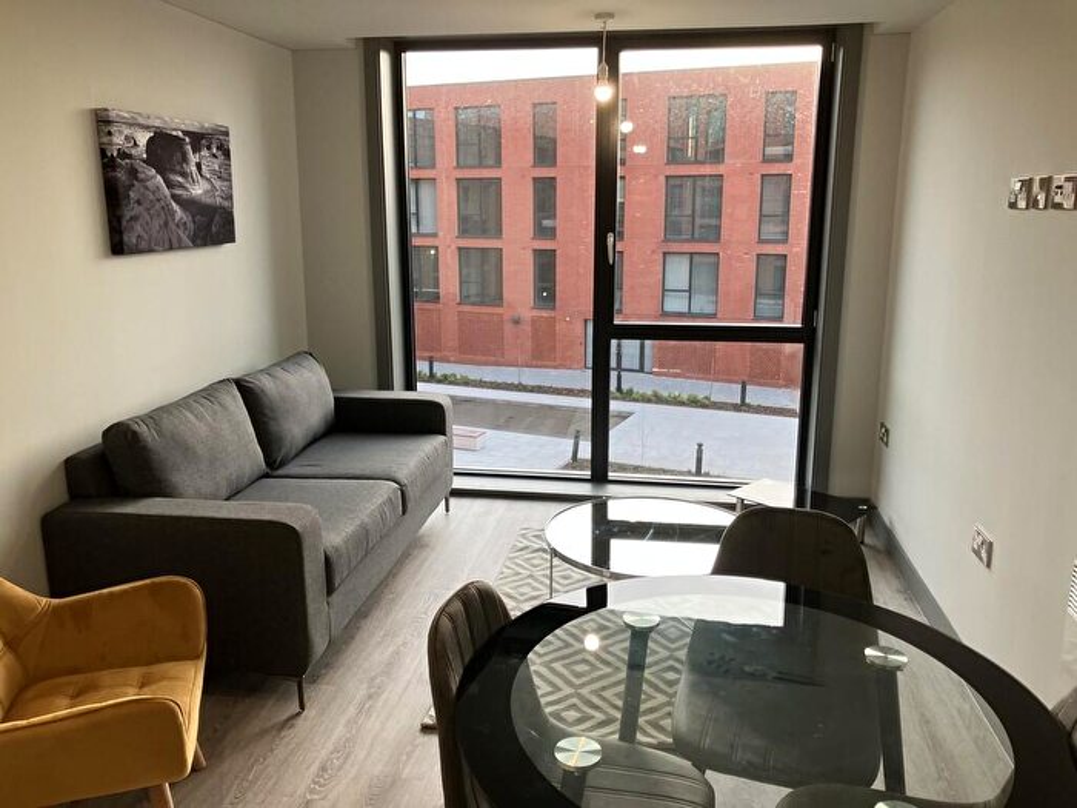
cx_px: 538
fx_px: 871
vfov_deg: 49.7
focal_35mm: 28
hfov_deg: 63.4
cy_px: 404
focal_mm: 3.99
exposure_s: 1/113
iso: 80
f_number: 1.8
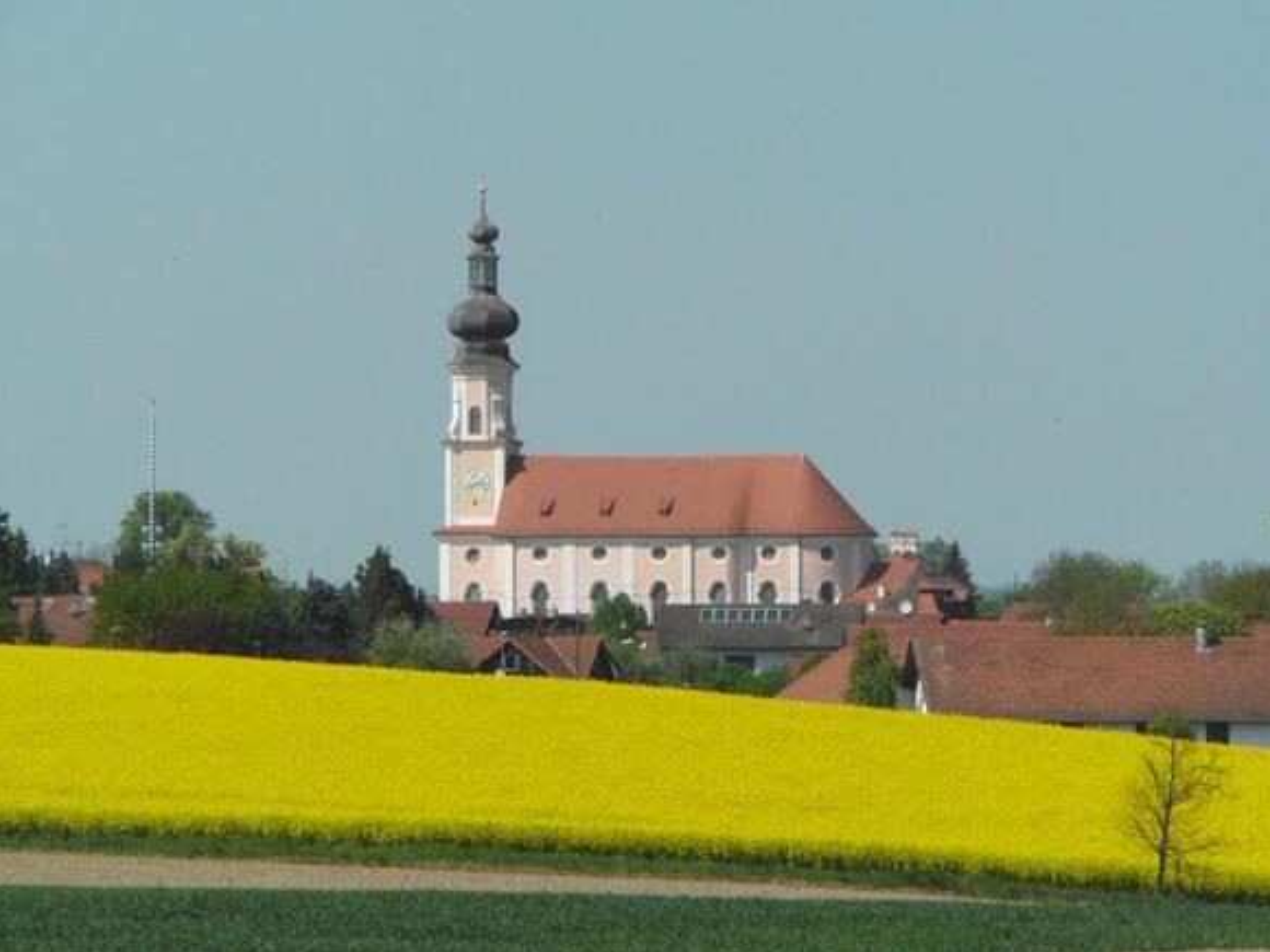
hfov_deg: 7.6
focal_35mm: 259
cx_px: 640
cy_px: 479
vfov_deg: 5.7
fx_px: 9502
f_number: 7.1
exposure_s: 1/1000
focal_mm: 38
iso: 200
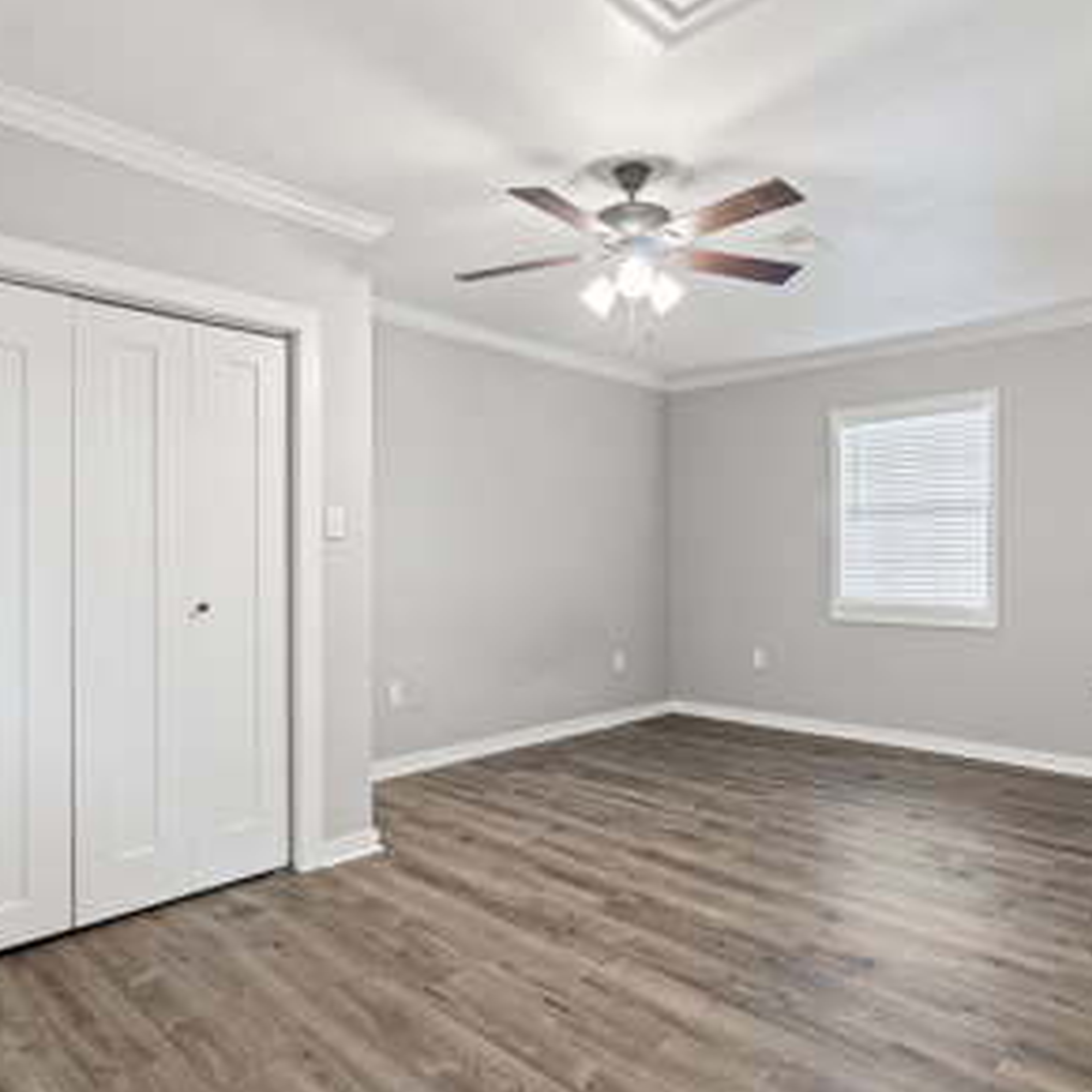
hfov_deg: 70.4
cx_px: 518
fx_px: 773
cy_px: 559
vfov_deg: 70.5
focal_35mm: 22
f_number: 9
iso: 250
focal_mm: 11
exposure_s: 1.3
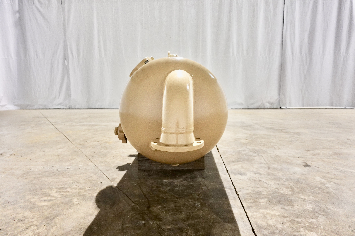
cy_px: 118
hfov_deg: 73.7
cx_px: 178
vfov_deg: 53.1
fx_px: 237
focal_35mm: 24
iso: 500
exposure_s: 1/30
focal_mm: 9.4
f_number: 1.8
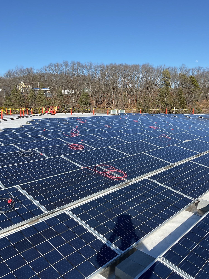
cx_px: 104
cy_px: 140
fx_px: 233
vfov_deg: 61.7
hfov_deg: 48.2
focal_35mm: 29
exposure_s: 1/1626
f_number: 1.8
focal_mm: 3
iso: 16
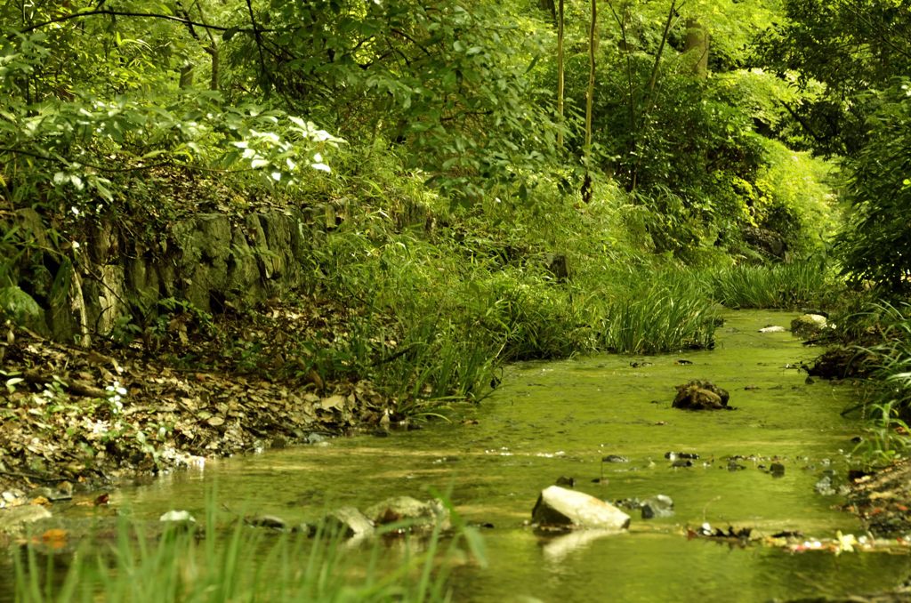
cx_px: 456
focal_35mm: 142
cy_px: 302
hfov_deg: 14.4
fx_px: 3598
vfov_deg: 9.6
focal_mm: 95
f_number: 8
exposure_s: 1/45
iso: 400
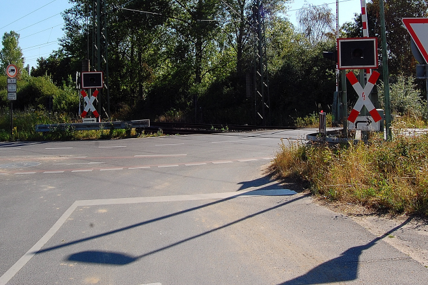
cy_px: 70
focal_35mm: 42
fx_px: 499
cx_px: 211
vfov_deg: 31.3
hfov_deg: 46.4
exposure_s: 1/125
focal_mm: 18
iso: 200
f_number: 14
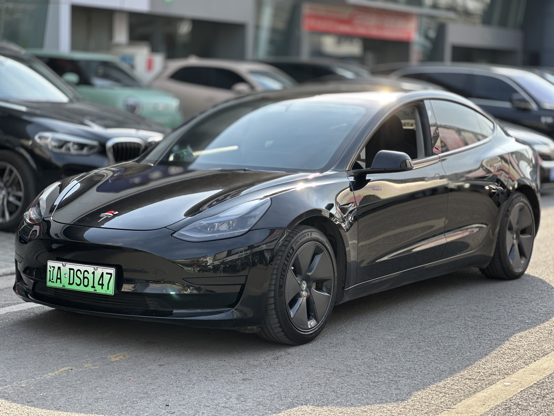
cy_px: 208
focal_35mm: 77
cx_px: 277
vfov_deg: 19.1
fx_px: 1232
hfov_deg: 25.3
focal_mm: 9
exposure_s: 1/153
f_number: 2.8
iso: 20
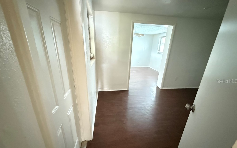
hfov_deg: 101.5
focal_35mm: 15
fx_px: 97
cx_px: 119
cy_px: 81
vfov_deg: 74.6
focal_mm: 2.22
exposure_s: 1/30
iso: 2000
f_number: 2.2
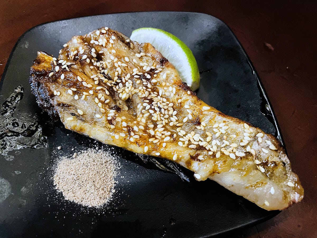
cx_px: 158
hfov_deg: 67.3
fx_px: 238
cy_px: 119
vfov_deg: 53.1
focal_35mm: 26
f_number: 1.6
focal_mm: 4.2
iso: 640
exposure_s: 1/40
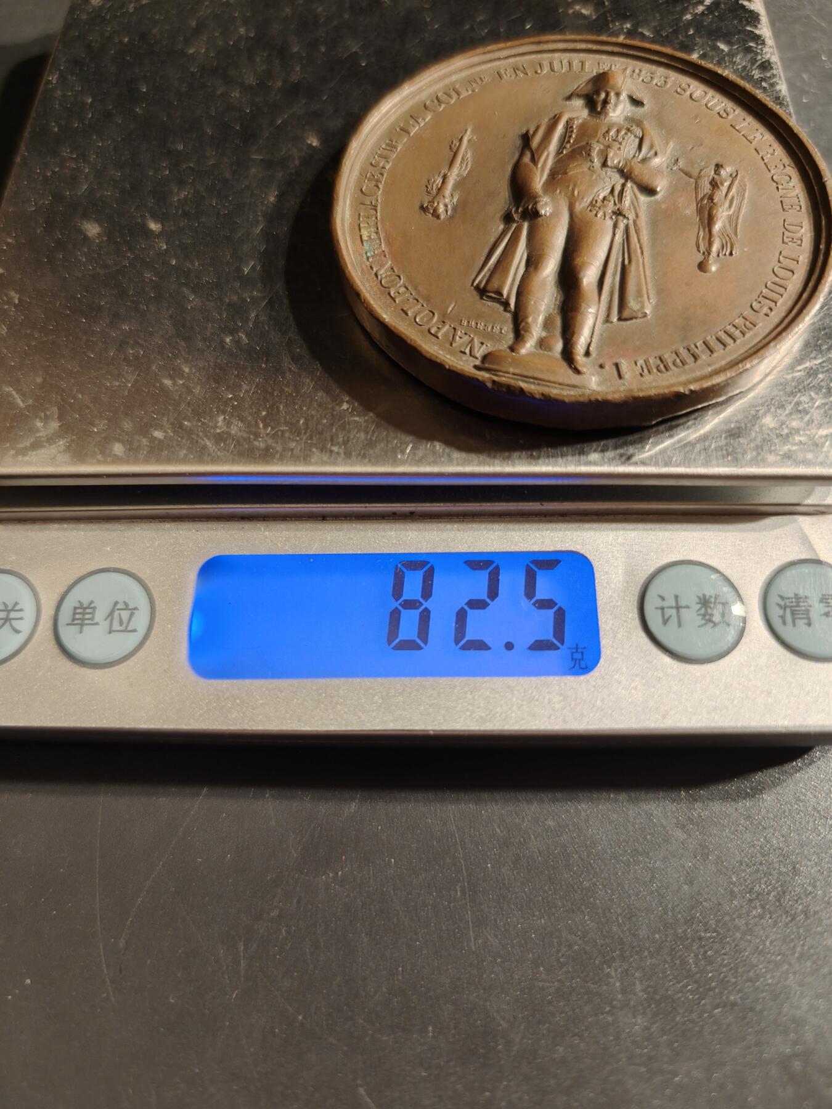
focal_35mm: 23
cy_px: 554
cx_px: 416
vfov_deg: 73.9
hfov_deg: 58.9
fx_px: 737
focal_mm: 6.06
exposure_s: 1/110
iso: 250
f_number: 1.6
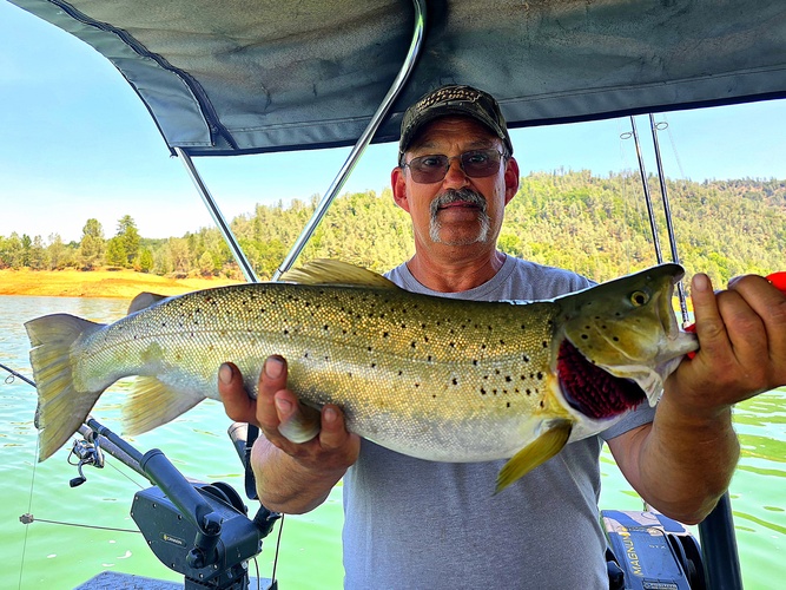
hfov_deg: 73.9
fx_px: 522
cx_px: 393
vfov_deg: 58.9
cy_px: 295
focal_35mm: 23
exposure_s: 1/270
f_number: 1.7
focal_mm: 6.3
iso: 12
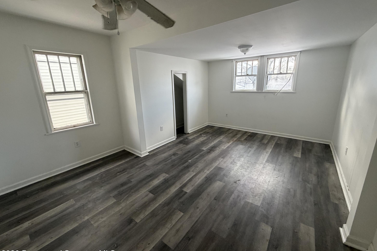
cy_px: 121
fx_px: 157
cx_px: 189
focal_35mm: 15
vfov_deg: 77.3
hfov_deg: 100.4
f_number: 2.2
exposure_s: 1/121
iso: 200
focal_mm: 2.22
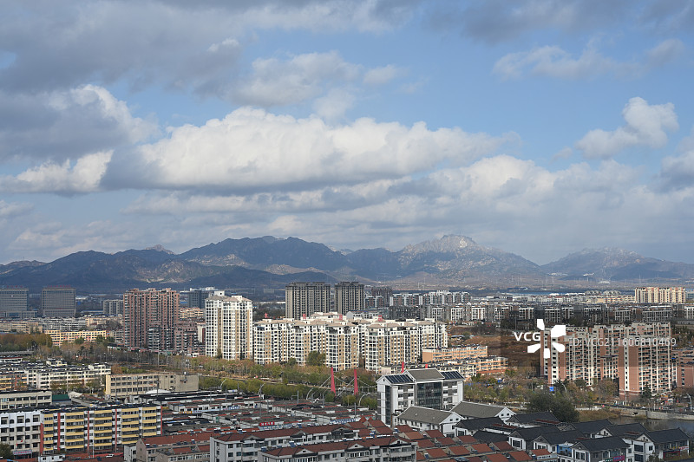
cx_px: 347
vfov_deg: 26.0
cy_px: 231
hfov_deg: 38.2
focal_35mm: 52
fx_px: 1002
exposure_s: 1/250
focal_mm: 52
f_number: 8
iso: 64
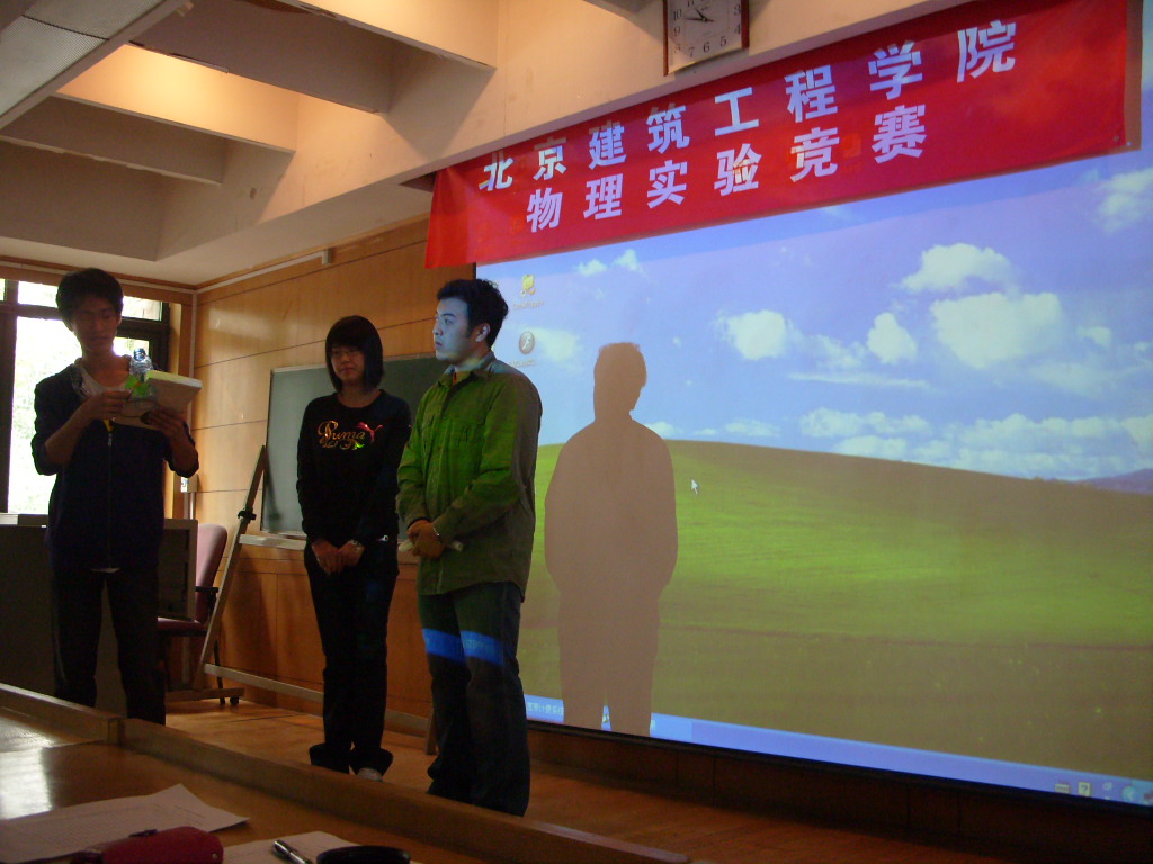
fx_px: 1166
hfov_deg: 52.6
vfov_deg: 40.7
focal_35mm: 35
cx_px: 576
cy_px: 432
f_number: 2.8
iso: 200
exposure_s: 1/30
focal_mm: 7.8
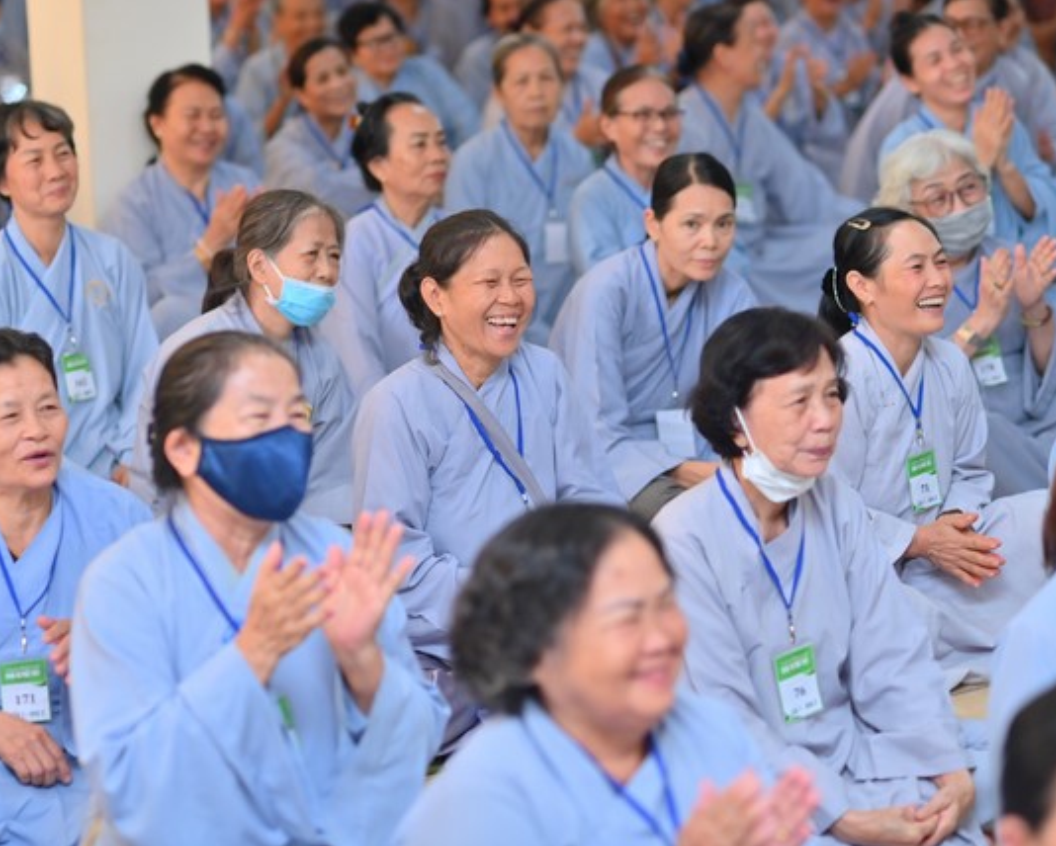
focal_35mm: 97
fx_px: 3034
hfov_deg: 19.7
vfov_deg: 15.9
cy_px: 424
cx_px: 447
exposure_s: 1/200
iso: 400
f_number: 2.5
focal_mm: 85
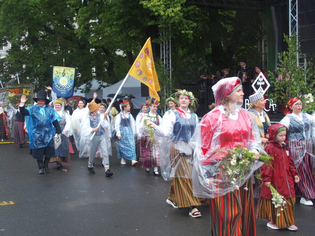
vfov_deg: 29.1
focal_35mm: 50
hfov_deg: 38.2
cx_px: 158
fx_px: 455
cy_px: 118
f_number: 2.8
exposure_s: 1/125
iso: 100
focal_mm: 10.8
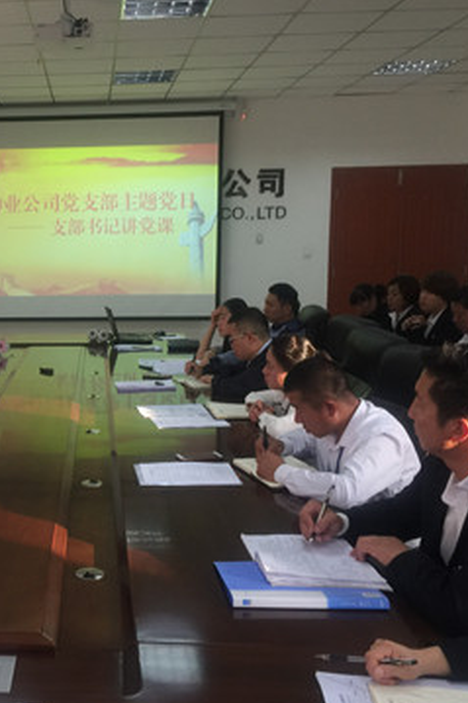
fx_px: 820
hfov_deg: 30.2
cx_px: 27
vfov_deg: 46.4
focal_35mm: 42
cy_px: 348
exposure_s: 1/33
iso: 40
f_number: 2.2
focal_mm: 4.15
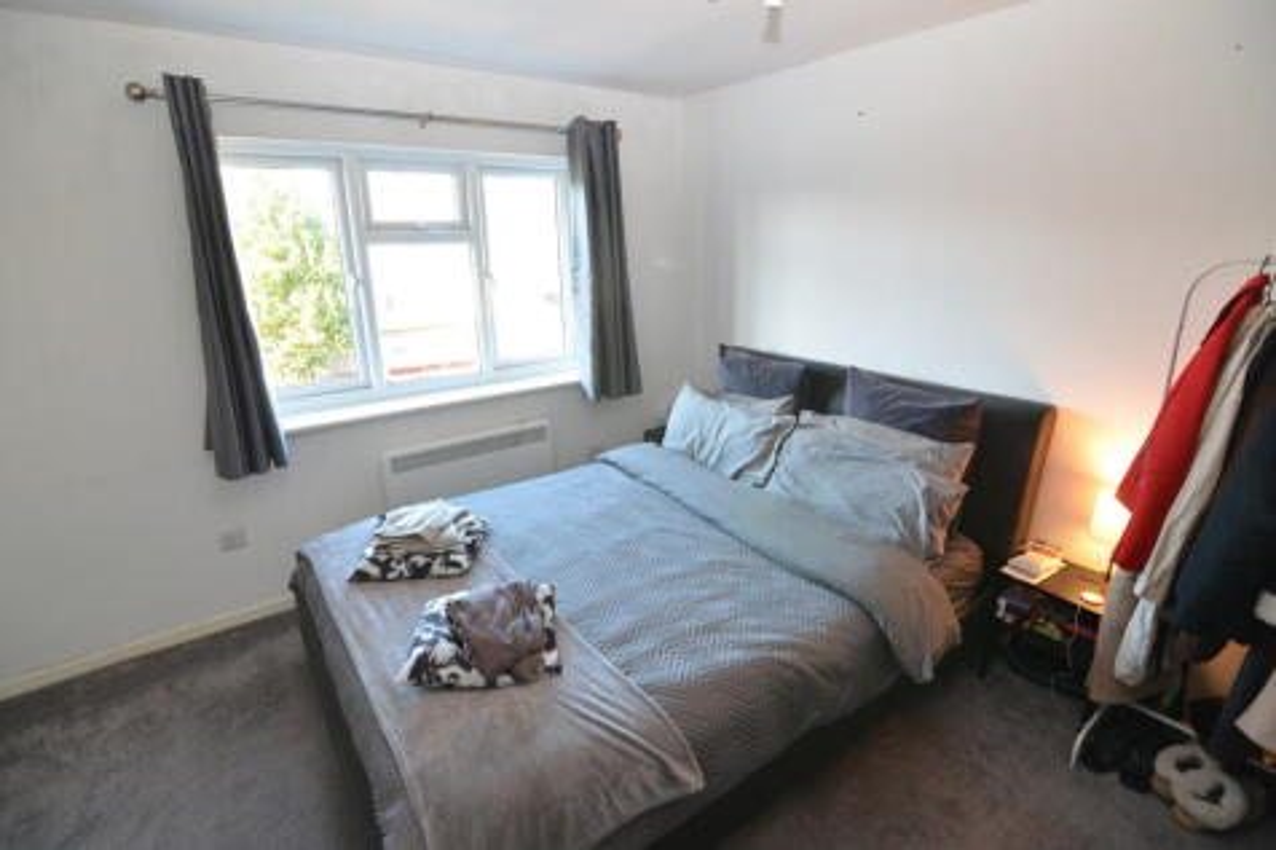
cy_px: 425
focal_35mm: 16
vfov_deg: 72.0
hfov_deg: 95.0
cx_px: 638
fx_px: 585
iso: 720
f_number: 4
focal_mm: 11
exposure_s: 1/60
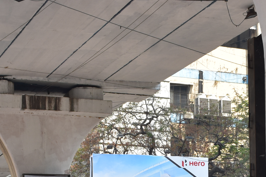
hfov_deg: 15.5
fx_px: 975
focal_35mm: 132
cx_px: 155
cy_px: 277
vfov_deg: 10.0
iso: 400
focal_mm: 28
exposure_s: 1/250
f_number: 10
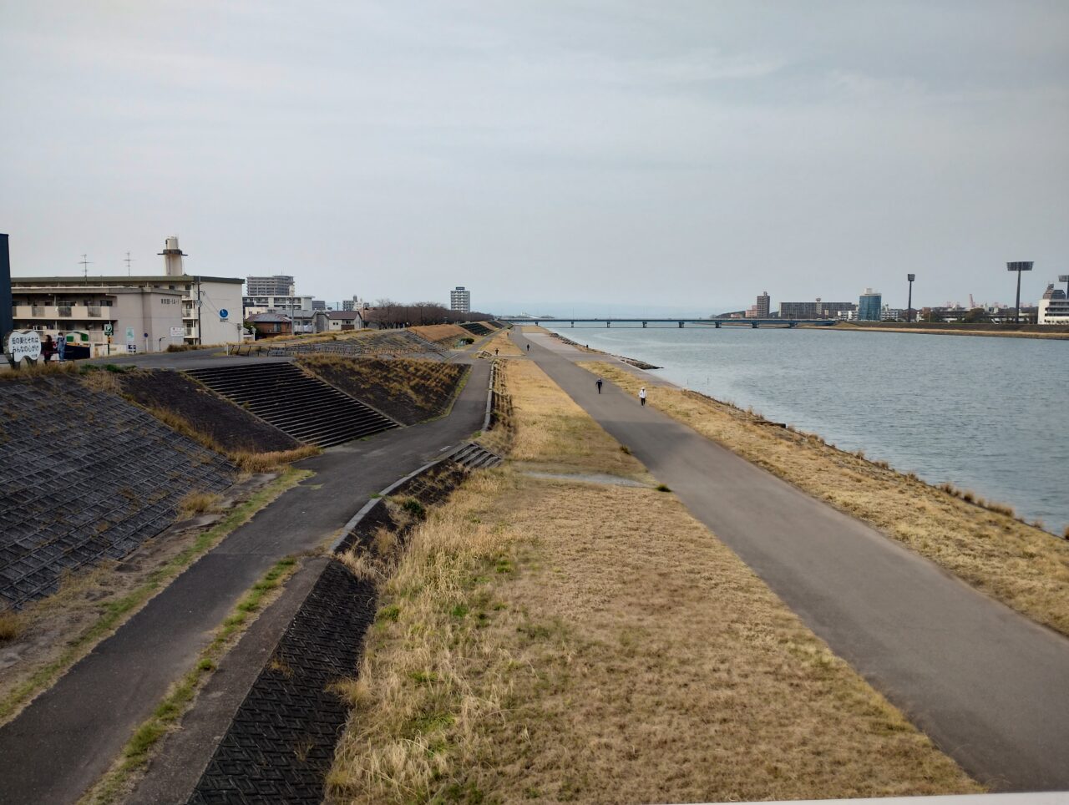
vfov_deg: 49.9
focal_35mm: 28
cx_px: 534
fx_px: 866
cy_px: 402
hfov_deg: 63.4
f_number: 1.8
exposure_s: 1/349
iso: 100
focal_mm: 4.27
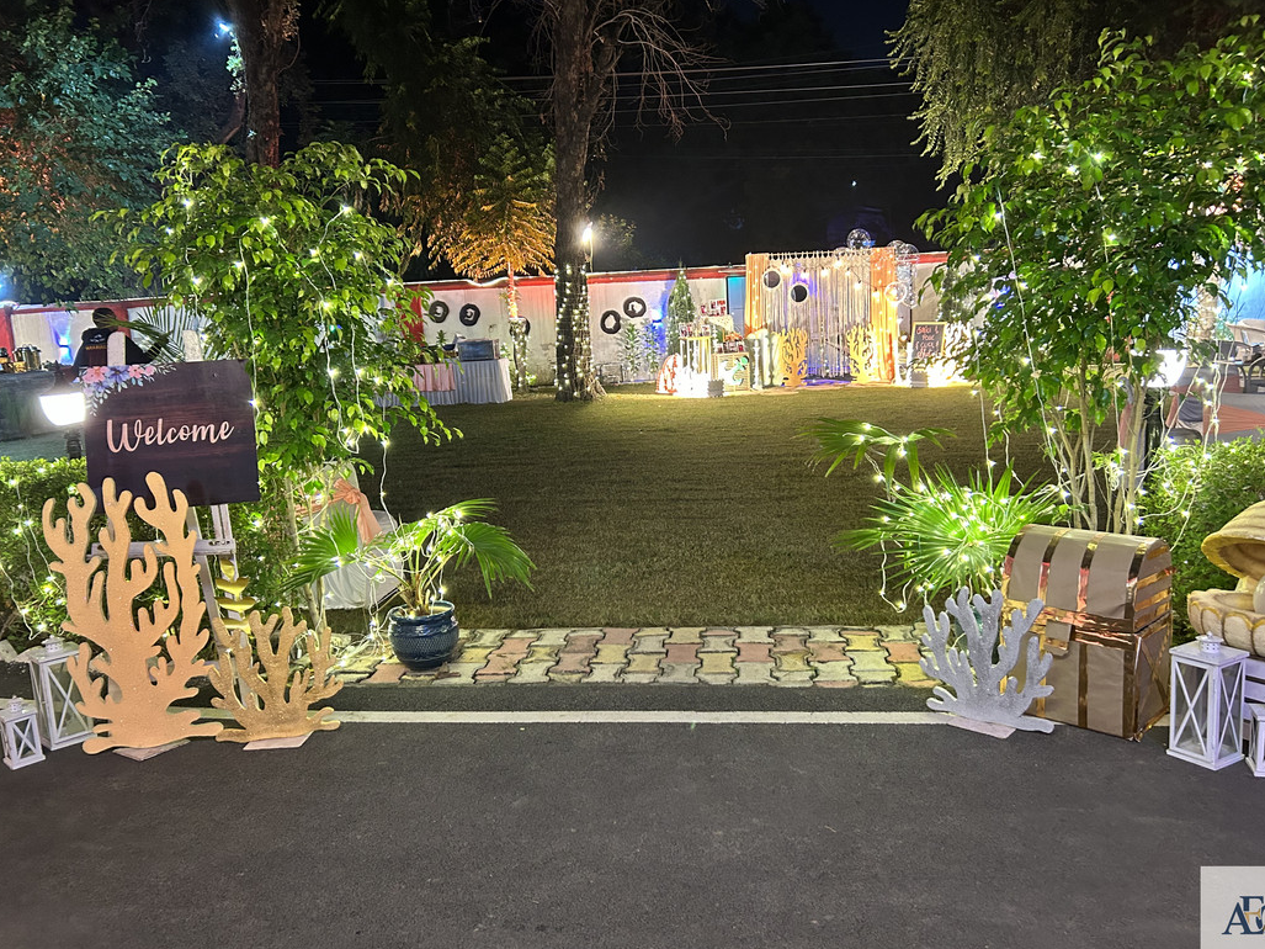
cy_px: 478
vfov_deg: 51.3
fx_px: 987
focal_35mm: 27
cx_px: 649
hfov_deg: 65.3
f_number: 1.5
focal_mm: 5.7
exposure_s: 1/50
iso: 500
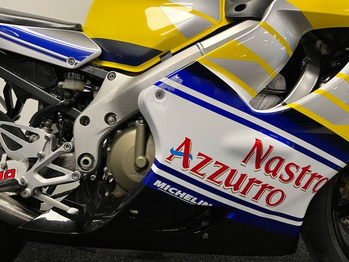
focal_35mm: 26
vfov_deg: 53.1
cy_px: 131
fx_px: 262
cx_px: 174
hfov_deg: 67.3
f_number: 1.6
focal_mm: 5.1
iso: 100
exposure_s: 1/50
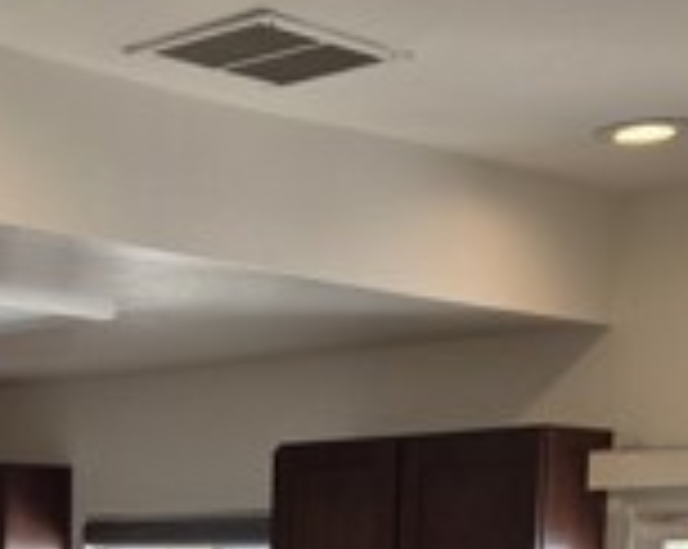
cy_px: 945
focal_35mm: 94
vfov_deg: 14.6
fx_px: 1912
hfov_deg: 19.6
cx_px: -40
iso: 25
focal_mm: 5.4
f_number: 1.8
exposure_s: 1/168
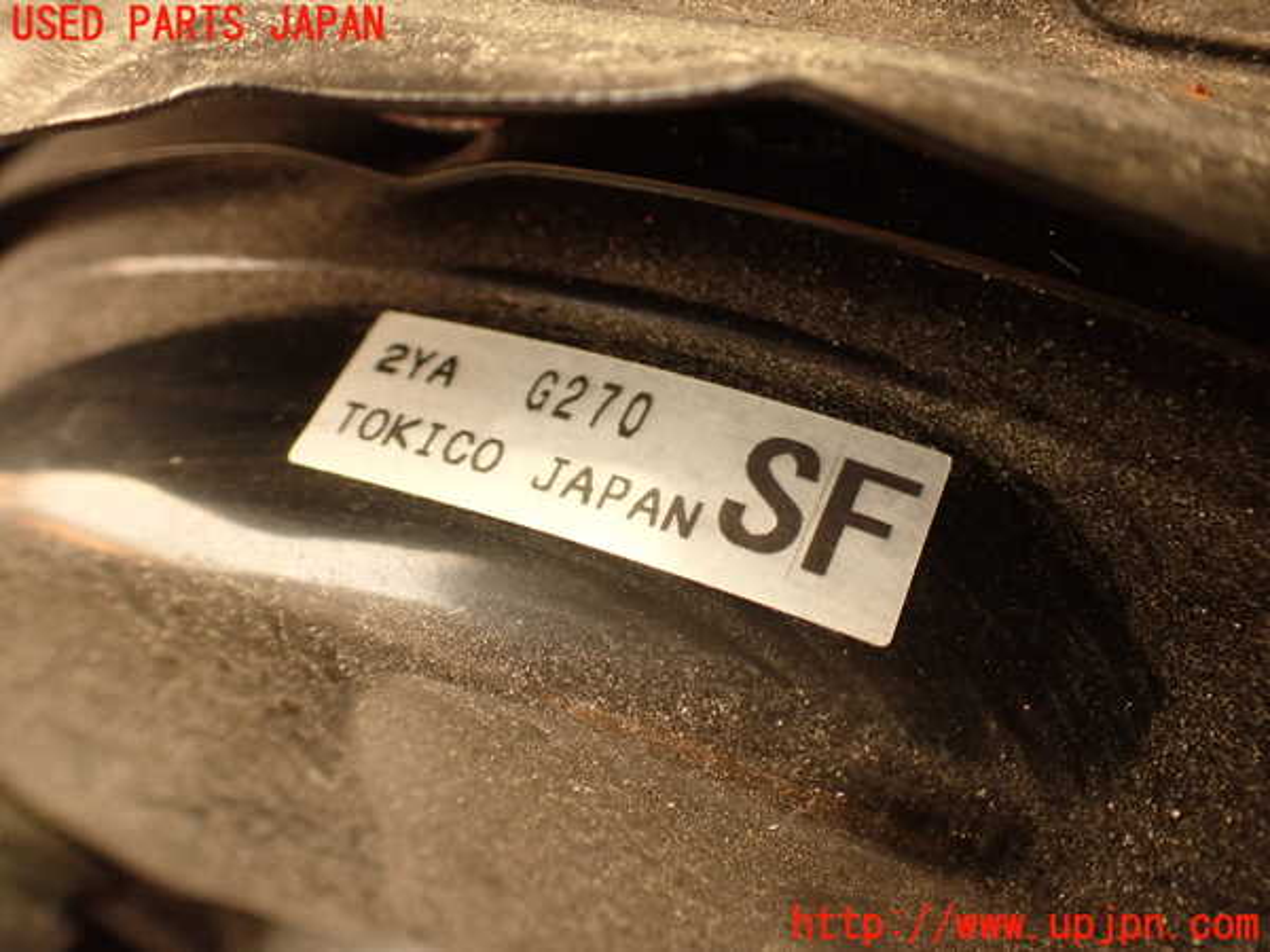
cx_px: 635
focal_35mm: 32
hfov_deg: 56.8
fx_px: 1174
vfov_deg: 44.2
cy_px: 476
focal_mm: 5.79
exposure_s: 1/30
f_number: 2.4
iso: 400
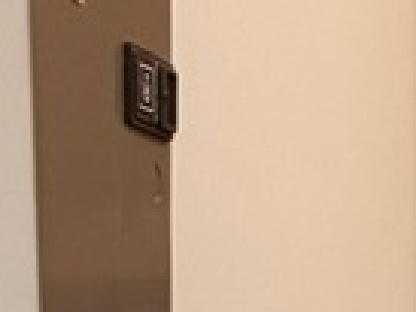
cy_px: 957
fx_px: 2273
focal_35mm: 189
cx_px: 1063
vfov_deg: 7.0
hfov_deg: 9.2
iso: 400
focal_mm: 6.76
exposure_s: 1/60
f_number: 1.78
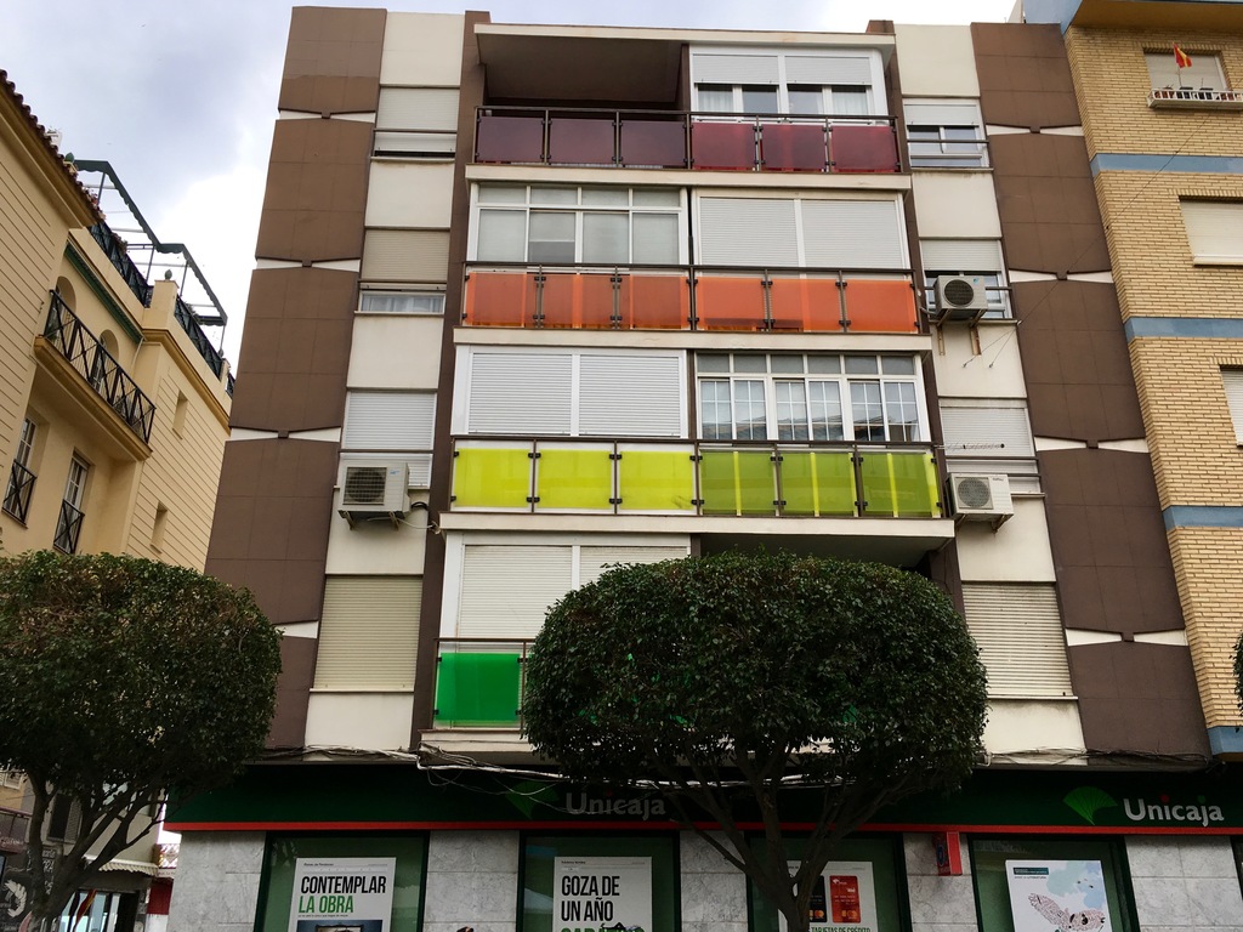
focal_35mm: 29
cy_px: 466
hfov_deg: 61.7
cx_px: 622
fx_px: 1041
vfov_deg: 48.2
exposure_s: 1/596
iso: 25
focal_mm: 4.15
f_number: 2.2
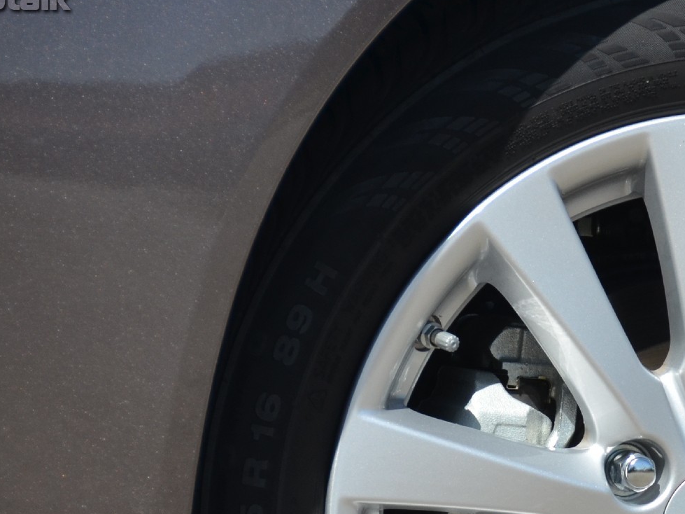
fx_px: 9818
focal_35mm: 496
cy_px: 562
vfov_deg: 3.0
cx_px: 789
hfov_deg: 4.0
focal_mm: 135
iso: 400
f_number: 6.3
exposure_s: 1/1600
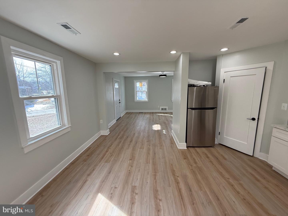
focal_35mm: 14
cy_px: 108
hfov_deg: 102.1
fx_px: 116
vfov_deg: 85.7
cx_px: 144
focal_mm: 2.22
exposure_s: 1/120
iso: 100
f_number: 2.2
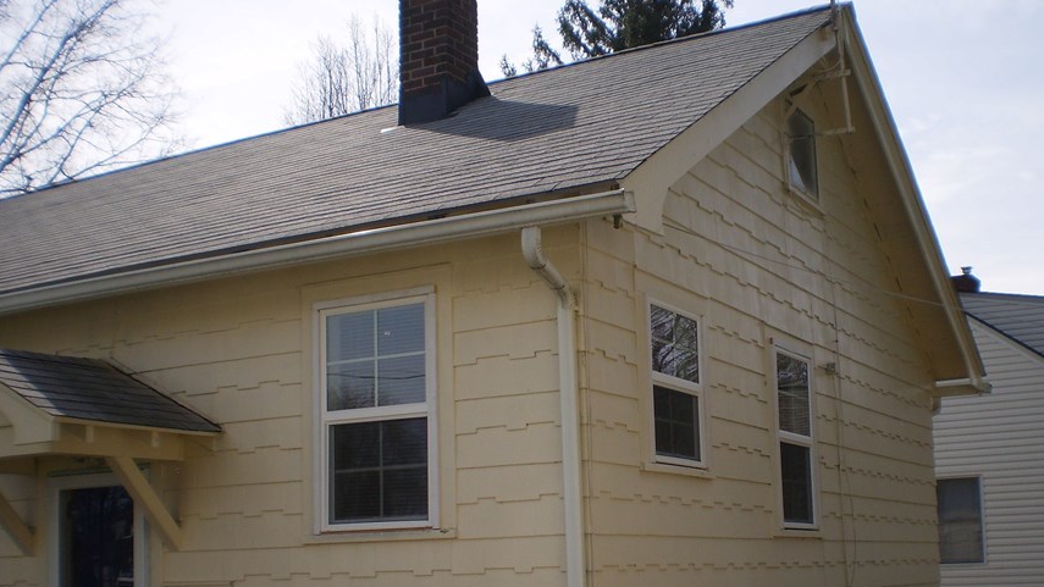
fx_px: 1301
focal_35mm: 47
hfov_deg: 43.5
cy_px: 447
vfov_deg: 25.1
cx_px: 619
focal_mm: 6.3
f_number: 4.6
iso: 64
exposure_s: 1/800
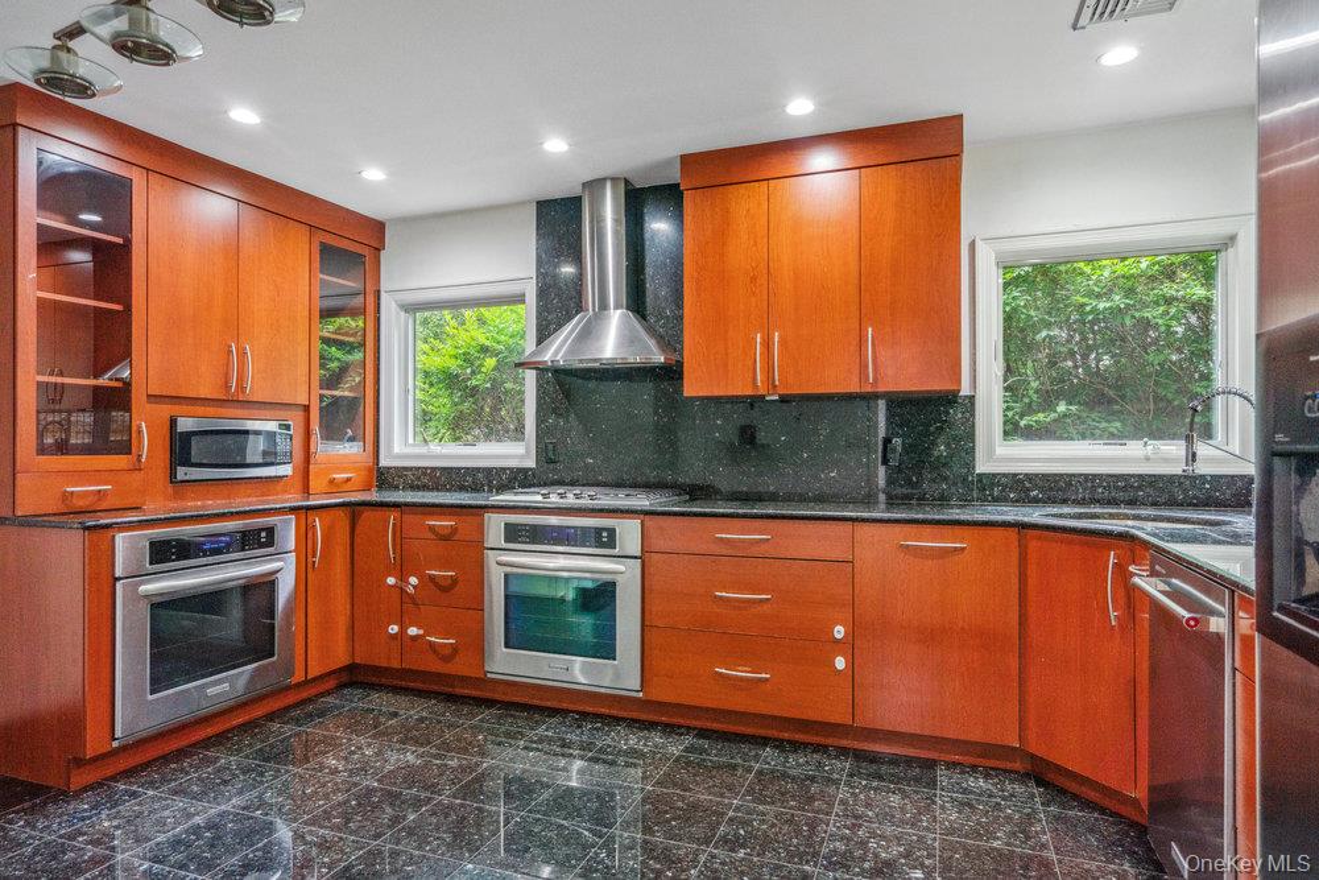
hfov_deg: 86.9
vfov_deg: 64.6
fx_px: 696
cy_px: 440
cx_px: 660
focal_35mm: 19
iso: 640
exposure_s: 1/80
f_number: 5.6
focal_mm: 19
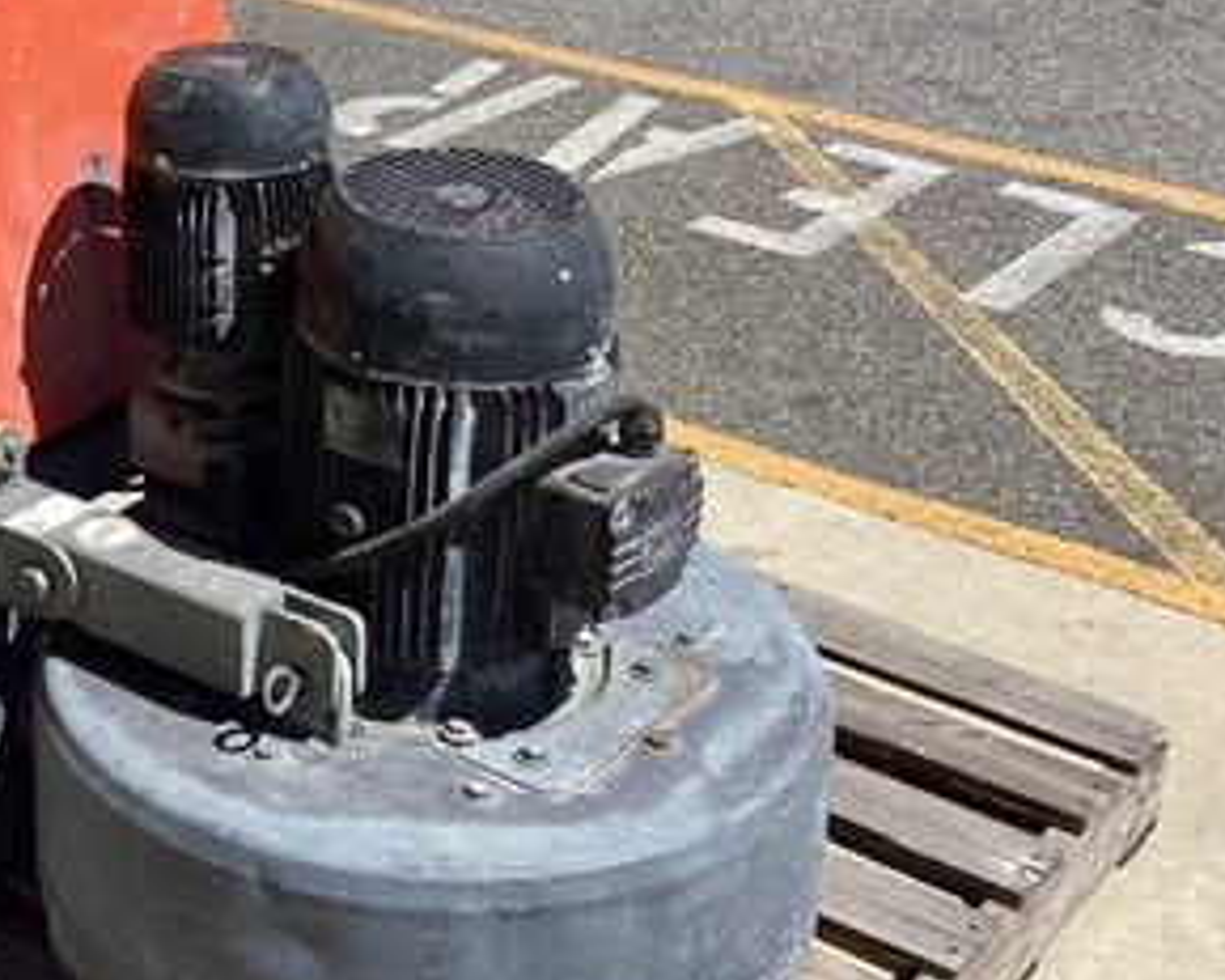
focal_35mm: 67
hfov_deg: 27.9
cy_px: 386
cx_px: 314
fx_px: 2428
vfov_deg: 22.8
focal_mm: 3.3
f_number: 2.4
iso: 25
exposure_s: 1/1698
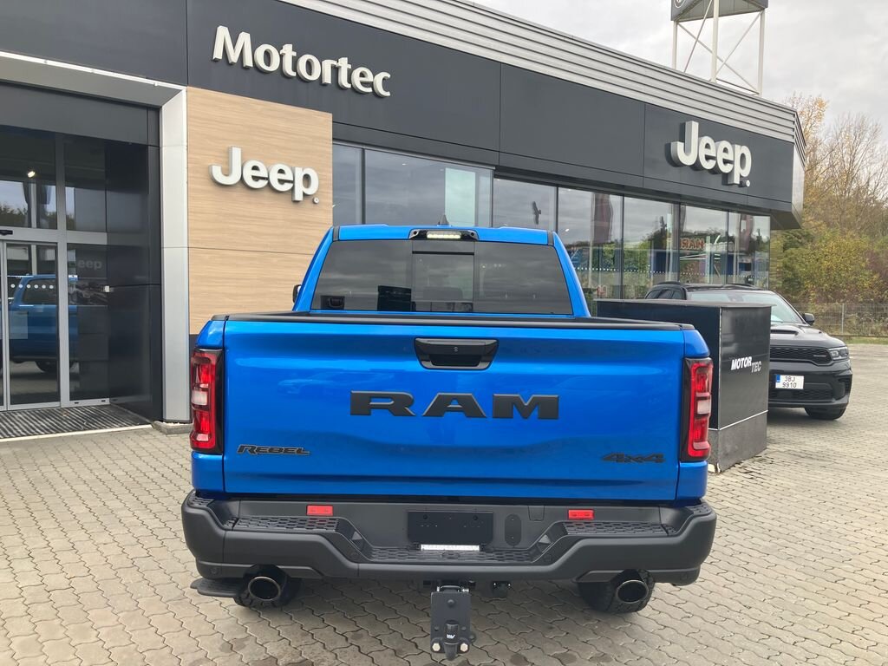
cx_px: 444
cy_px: 333
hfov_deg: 63.4
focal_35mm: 28
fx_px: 718
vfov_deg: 49.7
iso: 25
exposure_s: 1/224
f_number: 1.8
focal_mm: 3.99
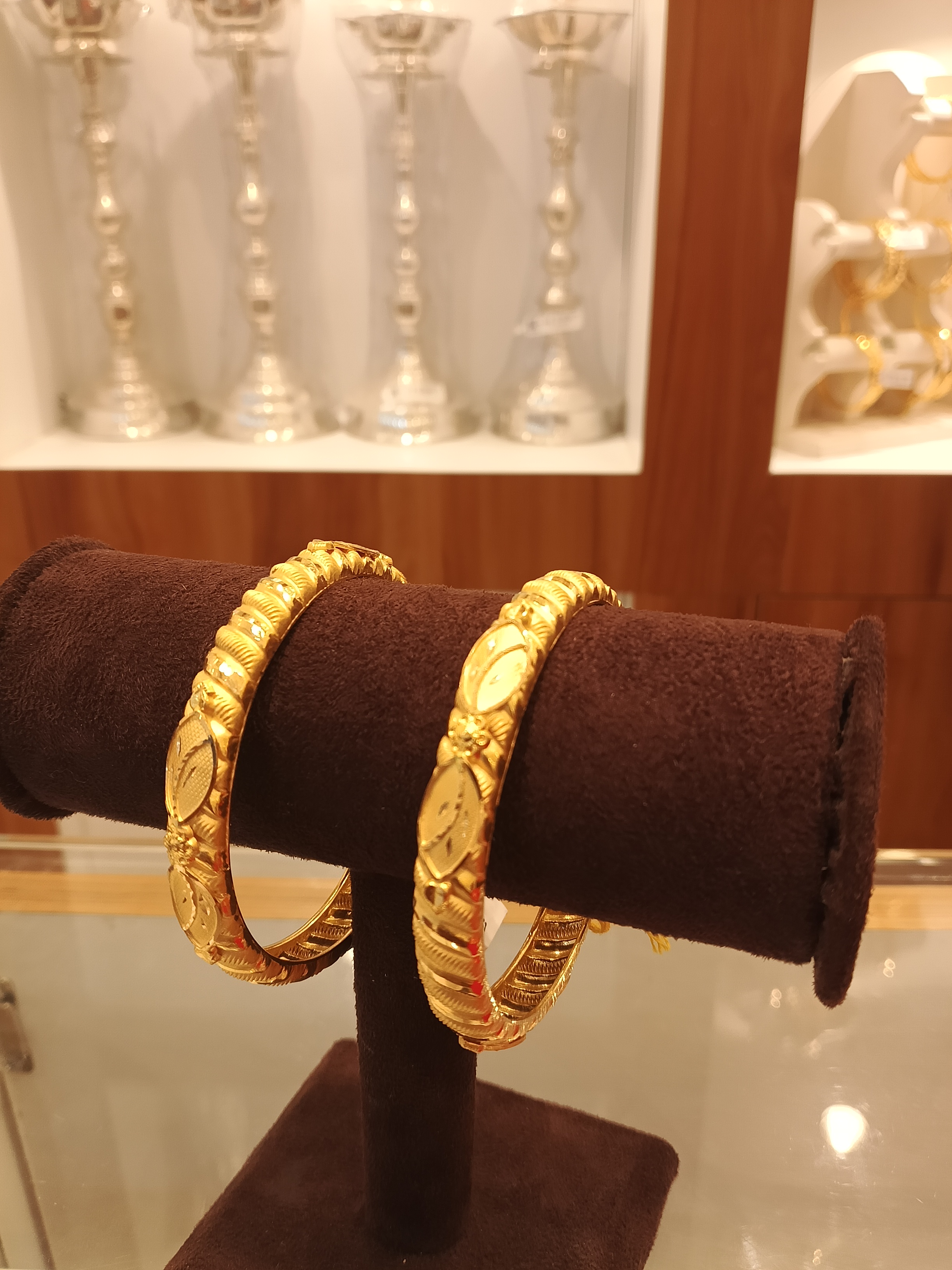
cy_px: 635
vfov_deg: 65.3
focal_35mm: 27
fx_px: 990
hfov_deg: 51.4
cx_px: 476
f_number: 1.8
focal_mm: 3.61
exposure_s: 1/100
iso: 80
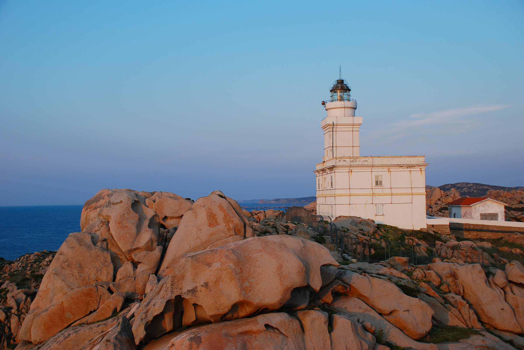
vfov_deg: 32.0
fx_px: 612
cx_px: 262
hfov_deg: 46.4
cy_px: 175
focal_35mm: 42
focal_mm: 28
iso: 100
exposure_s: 1/125
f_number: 5.6
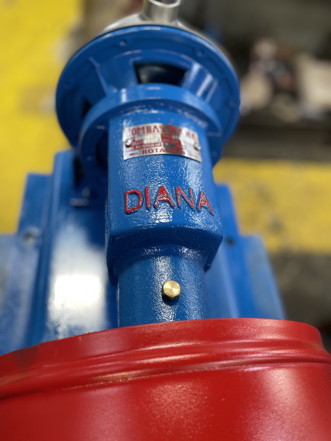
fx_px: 331
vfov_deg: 67.3
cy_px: 220
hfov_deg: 53.1
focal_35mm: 26
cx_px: 166
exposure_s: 1/50
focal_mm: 4.2
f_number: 1.6
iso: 160
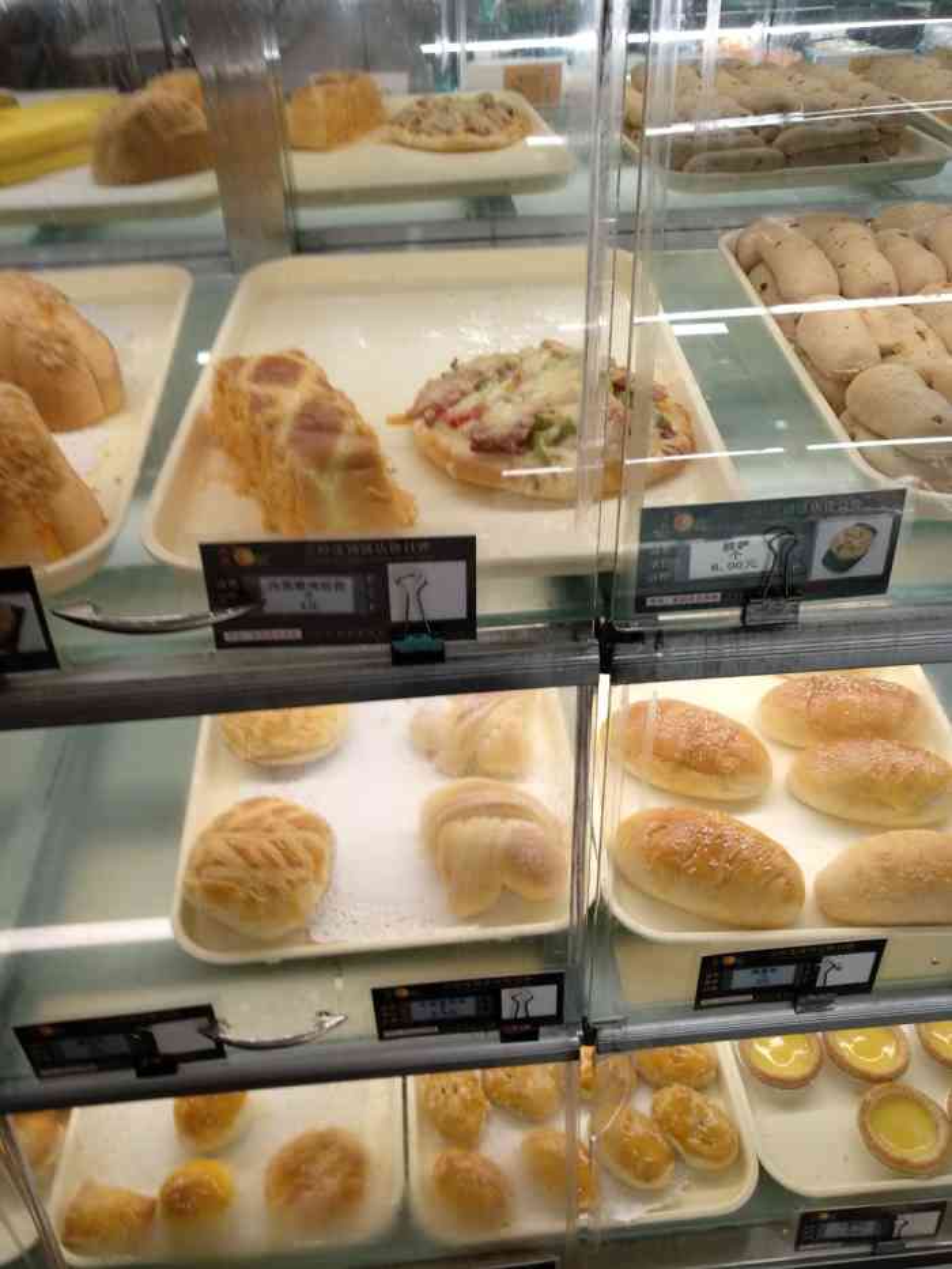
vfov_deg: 76.4
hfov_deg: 61.1
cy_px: 634
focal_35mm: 22
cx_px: 476
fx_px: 807
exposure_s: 1/50
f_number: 2.2
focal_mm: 3.81
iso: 200
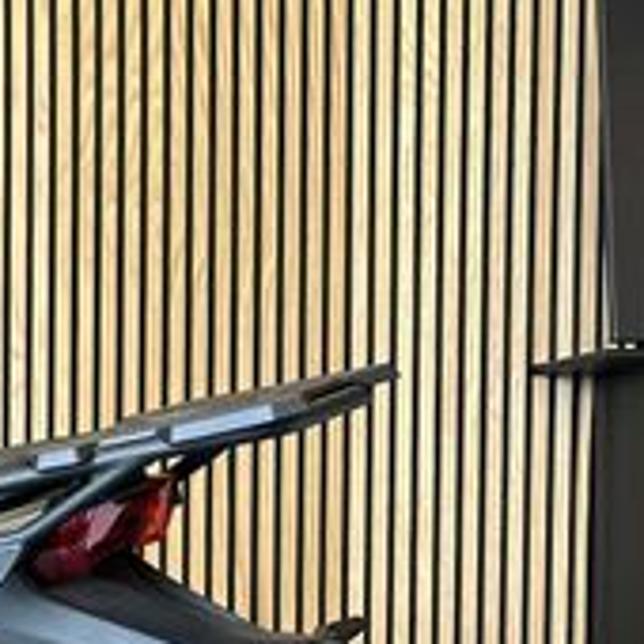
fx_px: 1684
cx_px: -356
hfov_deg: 18.8
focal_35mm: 80
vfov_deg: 20.8
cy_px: 682
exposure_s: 1/100
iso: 125
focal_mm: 6.86
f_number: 1.78
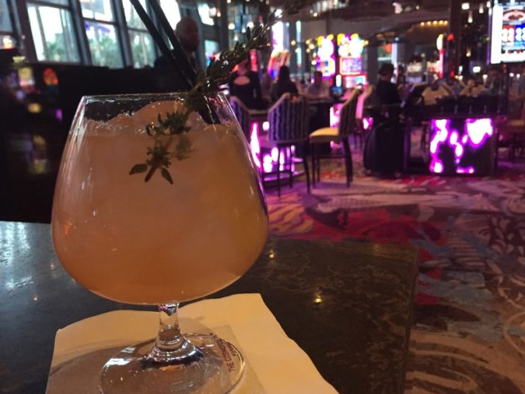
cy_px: 201
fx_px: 500
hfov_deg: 55.3
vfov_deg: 42.9
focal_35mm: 33
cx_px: 254
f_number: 2.2
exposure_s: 1/30
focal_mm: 4.15
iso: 320
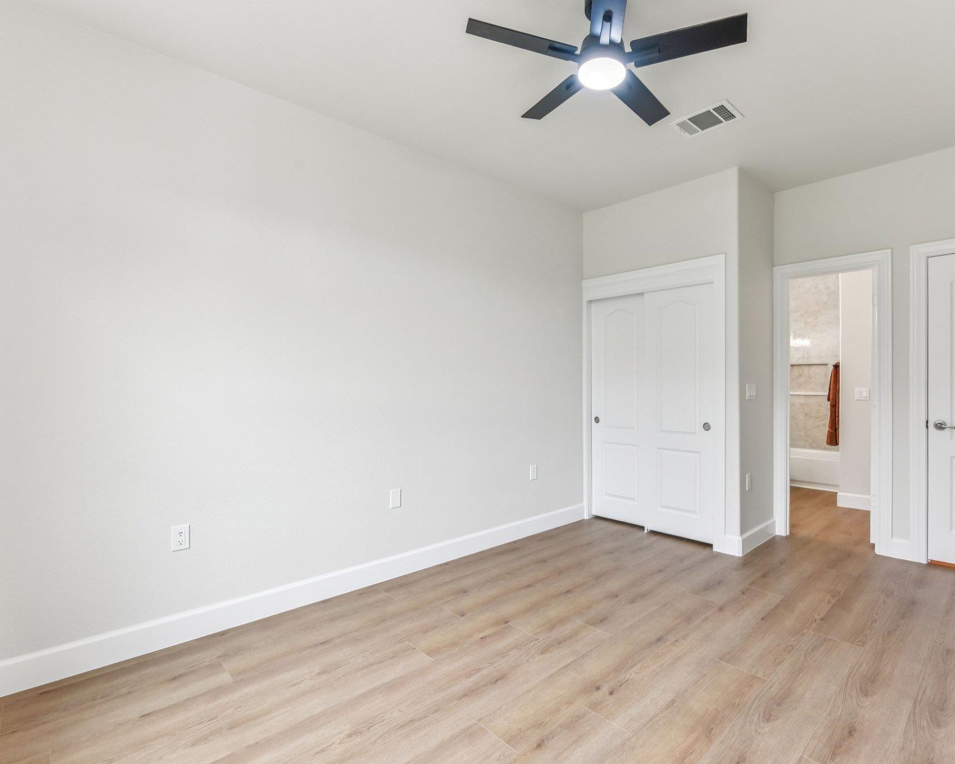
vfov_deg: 80.4
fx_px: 452
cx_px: 541
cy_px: 382
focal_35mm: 16
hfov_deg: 92.6
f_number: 8
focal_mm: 14
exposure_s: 1/25
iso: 400
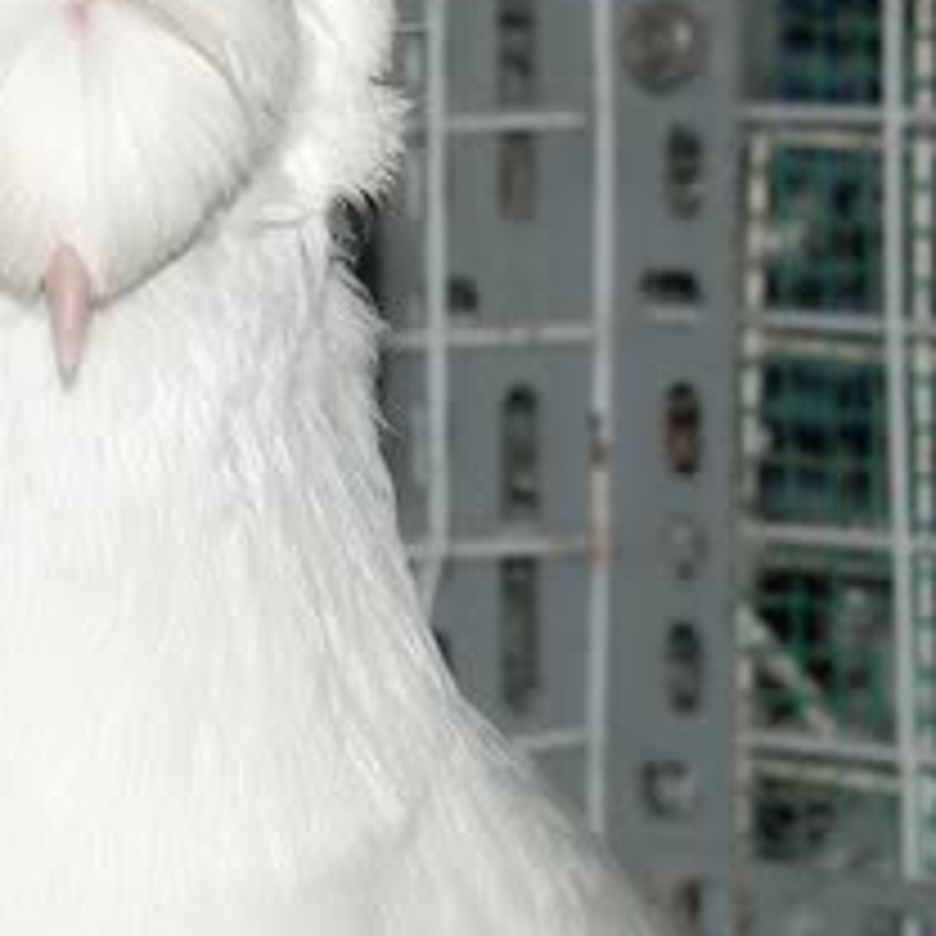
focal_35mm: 255
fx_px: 7801
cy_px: 706
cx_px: 117
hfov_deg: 6.9
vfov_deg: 6.9
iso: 100
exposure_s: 1/125
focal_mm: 52
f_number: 11
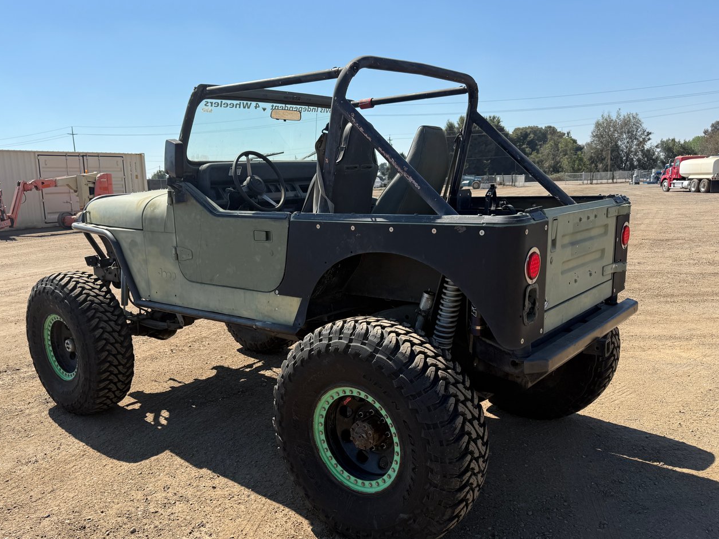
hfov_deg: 61.5
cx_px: 319
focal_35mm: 29
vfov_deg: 48.1
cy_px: 303
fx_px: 602
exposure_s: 1/4167
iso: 80
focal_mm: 6.76
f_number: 1.78
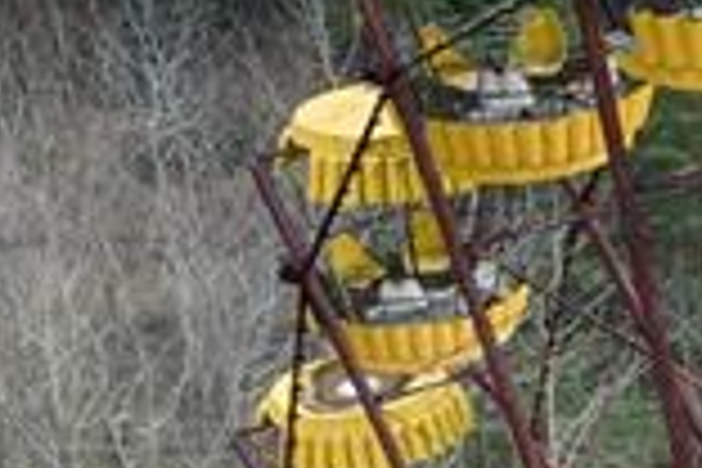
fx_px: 2281
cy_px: 209
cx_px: 1341
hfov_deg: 14.8
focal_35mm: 117
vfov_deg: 11.7
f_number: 4.5
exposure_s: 1/80
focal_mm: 10.26
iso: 100
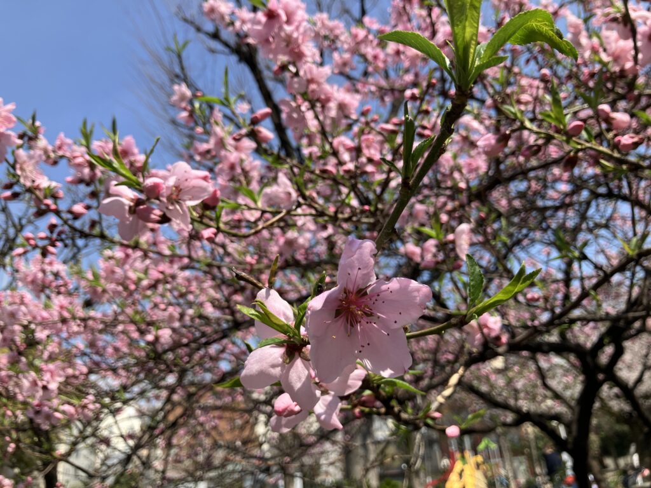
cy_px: 244
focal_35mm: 28
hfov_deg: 63.4
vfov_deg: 49.7
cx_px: 326
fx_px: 527
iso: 32
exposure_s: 1/1185
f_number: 1.8
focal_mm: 3.99
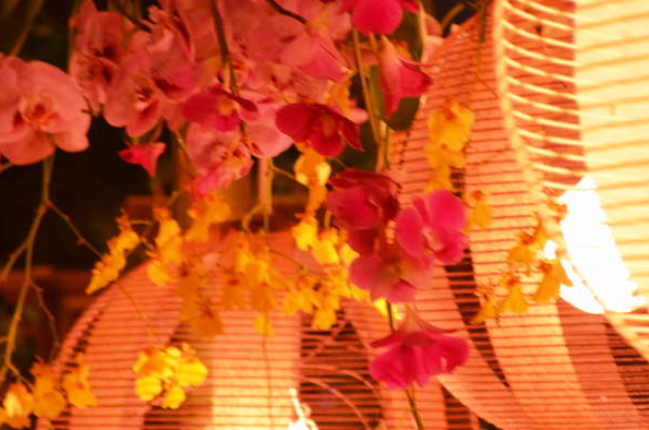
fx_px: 2321
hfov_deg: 15.9
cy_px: 237
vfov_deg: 10.6
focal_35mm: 129
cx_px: 320
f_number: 5.6
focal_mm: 50
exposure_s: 1/40
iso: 800
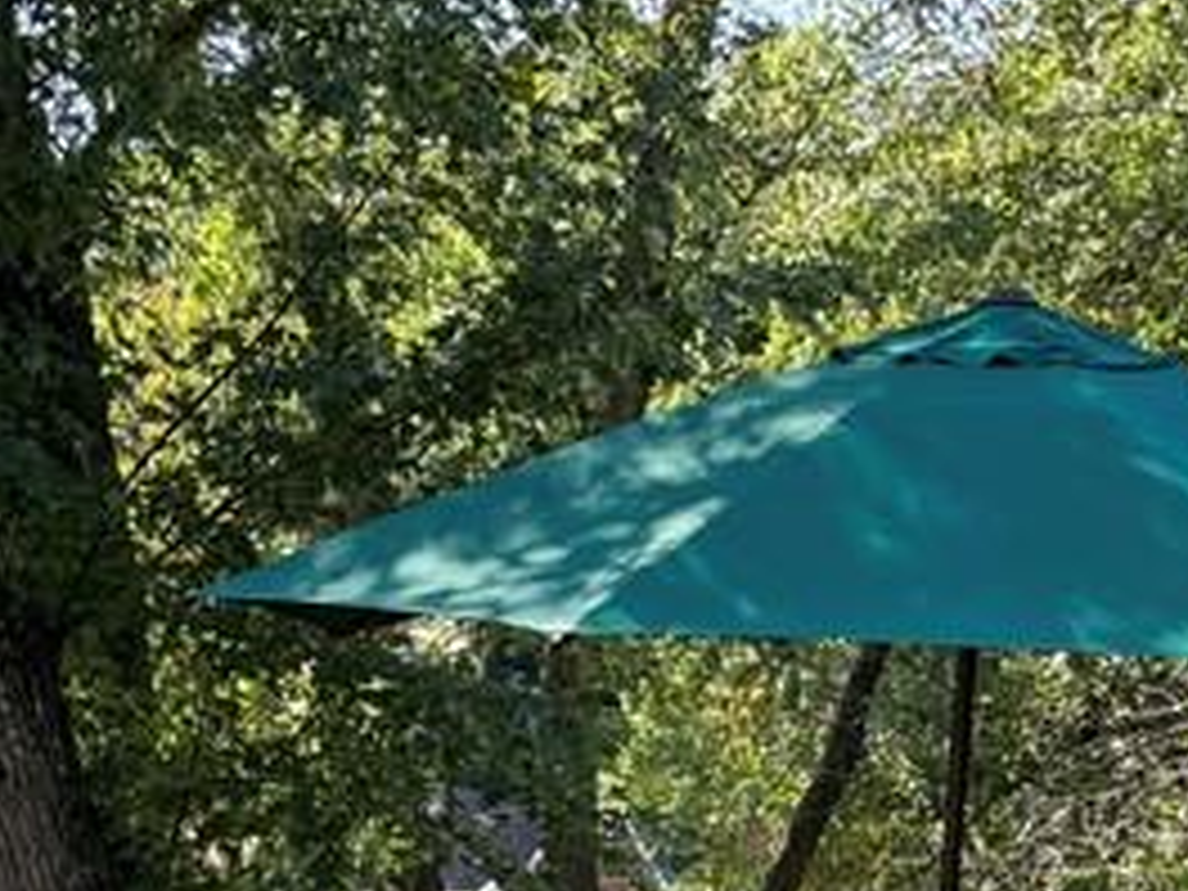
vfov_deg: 14.1
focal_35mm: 101
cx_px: -333
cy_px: 1161
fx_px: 3466
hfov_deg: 18.2
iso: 50
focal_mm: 5.96
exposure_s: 1/341
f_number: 1.6
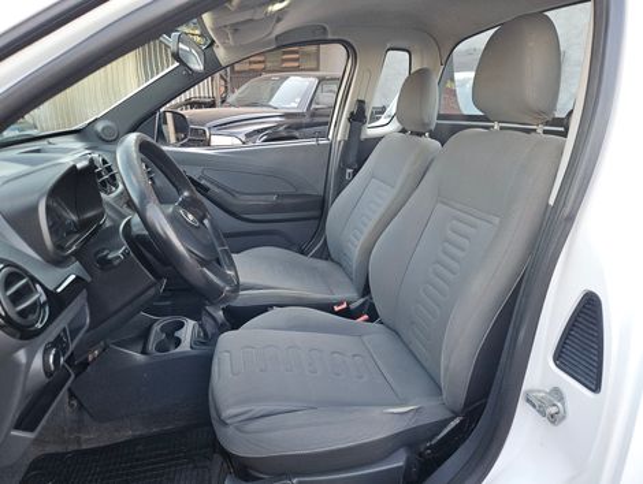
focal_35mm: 23
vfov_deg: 59.0
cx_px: 322
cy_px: 242
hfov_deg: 73.8
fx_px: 428
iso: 125
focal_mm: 5.4
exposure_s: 1/180
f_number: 1.8
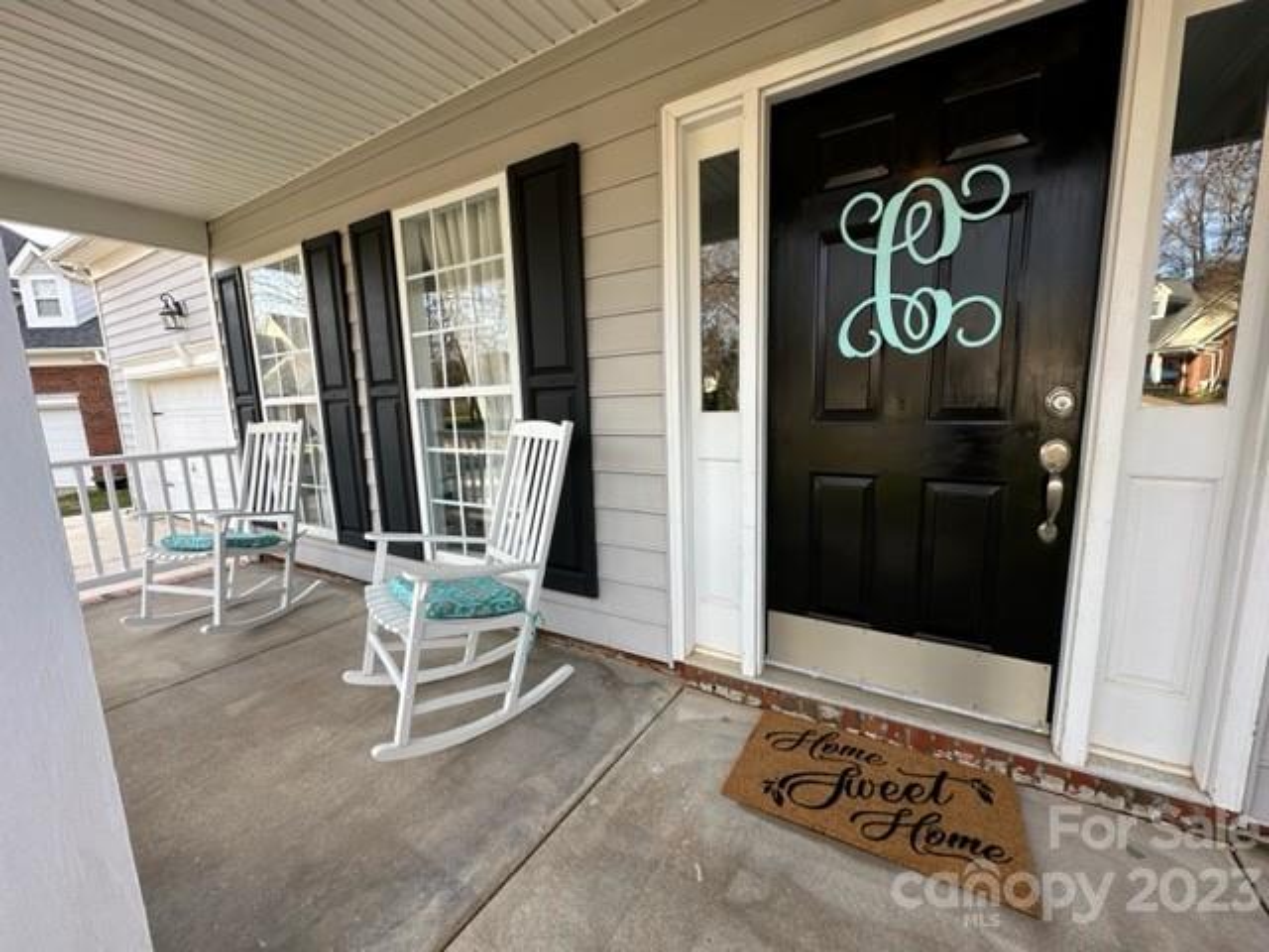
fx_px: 513
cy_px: 476
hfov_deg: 102.1
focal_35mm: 14
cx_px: 634
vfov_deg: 85.7
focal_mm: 2.22
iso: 40
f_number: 2.2
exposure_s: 1/178
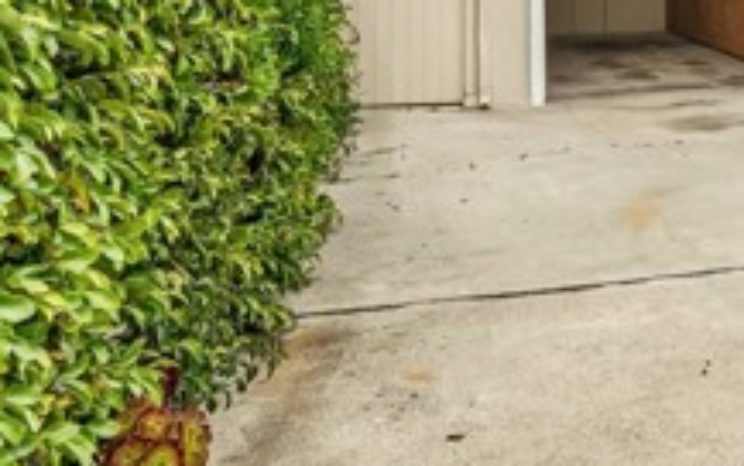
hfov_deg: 36.7
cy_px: -14
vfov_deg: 25.4
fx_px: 974
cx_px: 775
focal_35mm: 48
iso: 160
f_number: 8
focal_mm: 16
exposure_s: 1/200
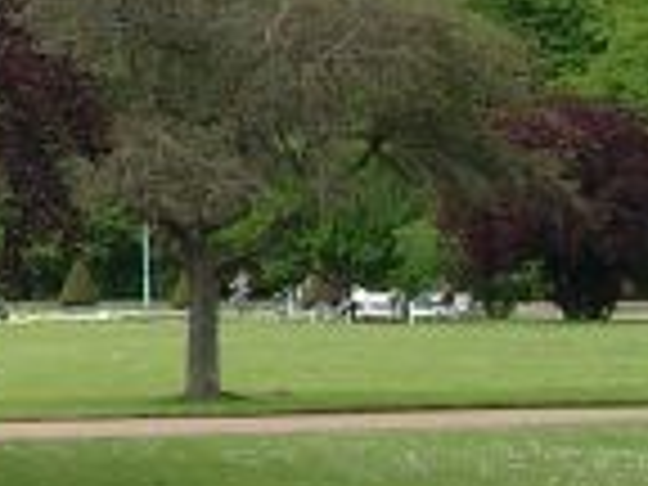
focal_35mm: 234
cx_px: -1004
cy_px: -364
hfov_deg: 7.8
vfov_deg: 6.2
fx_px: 4380
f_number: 4
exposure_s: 1/344
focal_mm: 8.82
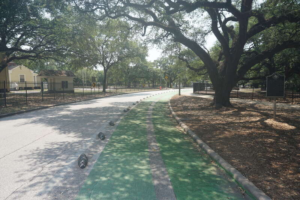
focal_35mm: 24
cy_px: 100
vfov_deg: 53.1
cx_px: 150
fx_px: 200
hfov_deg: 73.8
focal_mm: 16
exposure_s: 1/125
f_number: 8
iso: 100
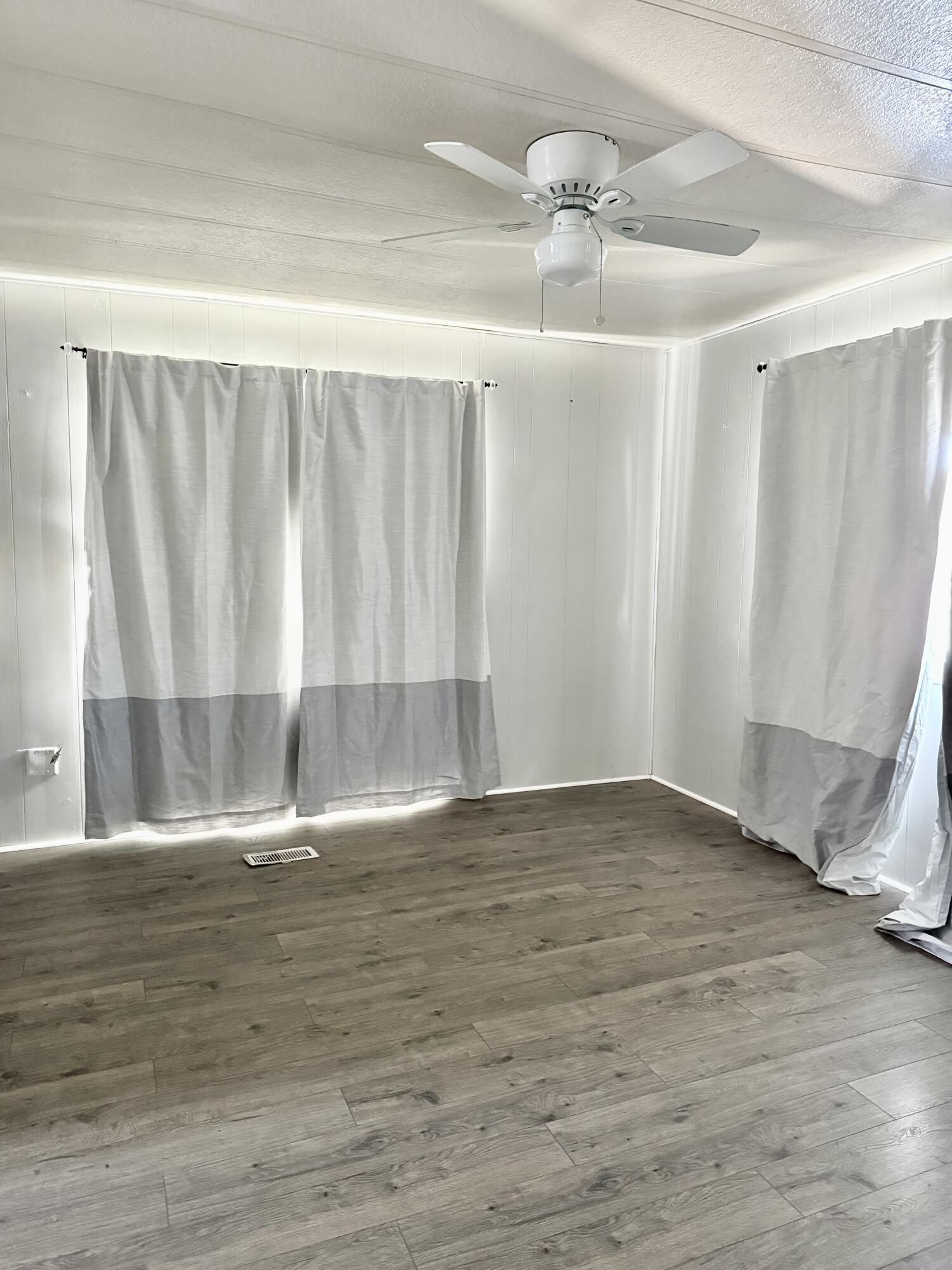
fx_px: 880
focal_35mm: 24
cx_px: 476
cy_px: 635
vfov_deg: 71.6
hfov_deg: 56.8
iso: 800
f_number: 1.78
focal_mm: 6.76
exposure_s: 1/40
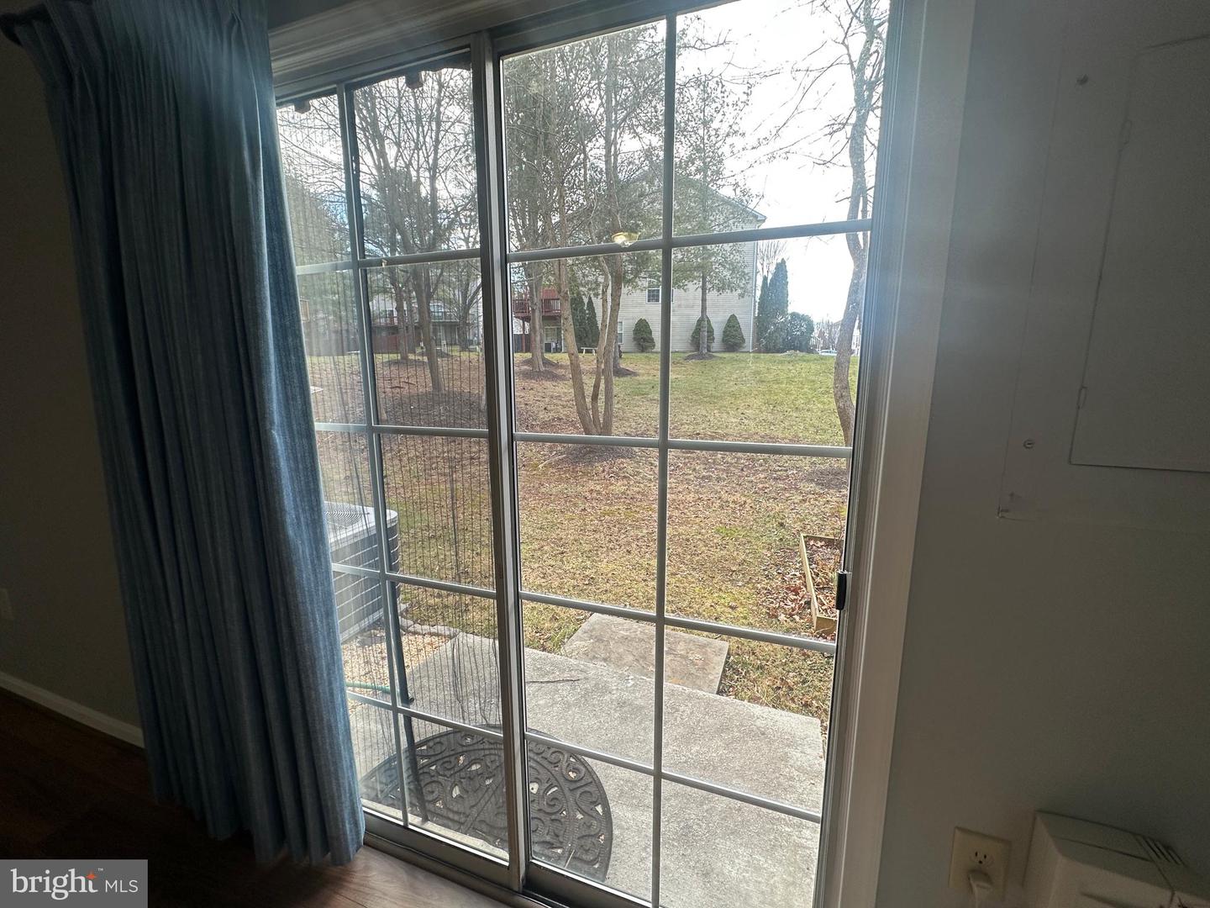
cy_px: 454
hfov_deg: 102.1
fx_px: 489
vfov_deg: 85.7
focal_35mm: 14
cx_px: 605
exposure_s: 1/110
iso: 40
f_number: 2.2
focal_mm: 2.22
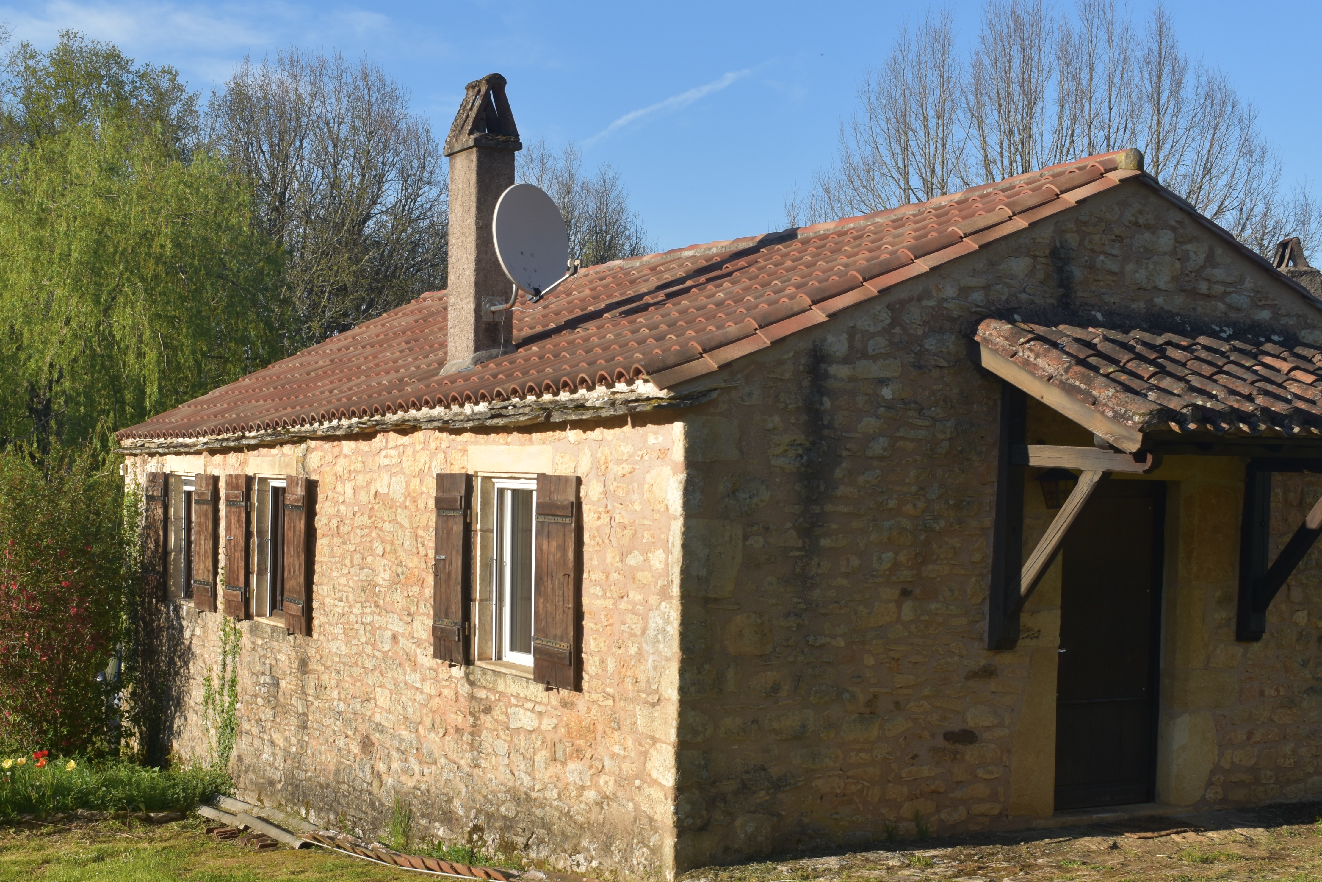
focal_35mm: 55
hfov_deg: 36.4
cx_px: 610
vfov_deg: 24.7
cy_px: 521
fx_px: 2008
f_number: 8
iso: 110
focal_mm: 27
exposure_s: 1/250
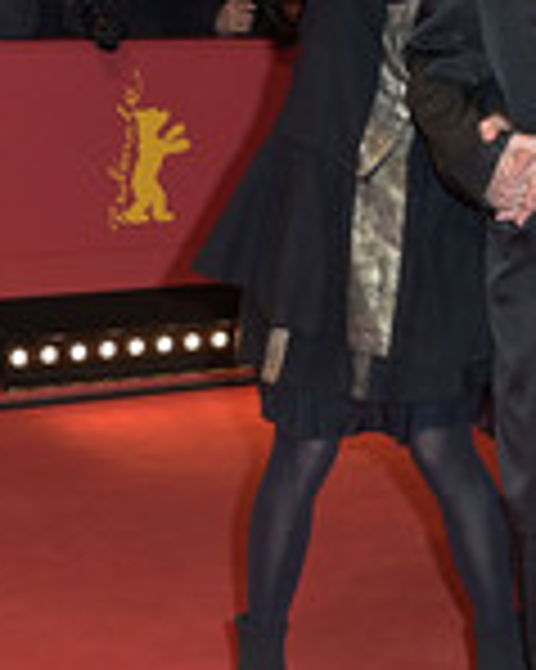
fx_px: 2025
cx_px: 263
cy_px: 234
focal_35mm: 102
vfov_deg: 18.8
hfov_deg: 15.1
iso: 1250
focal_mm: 36
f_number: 5.6
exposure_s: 1/250
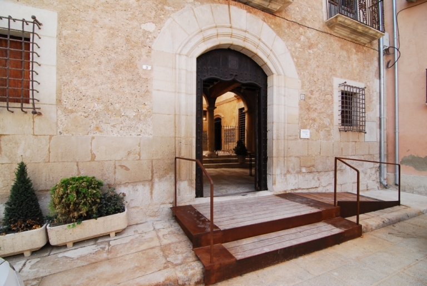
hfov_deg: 94.9
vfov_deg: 72.2
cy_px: 143
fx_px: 196
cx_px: 214
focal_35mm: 16
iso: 100
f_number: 5
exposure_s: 1/60
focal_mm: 11
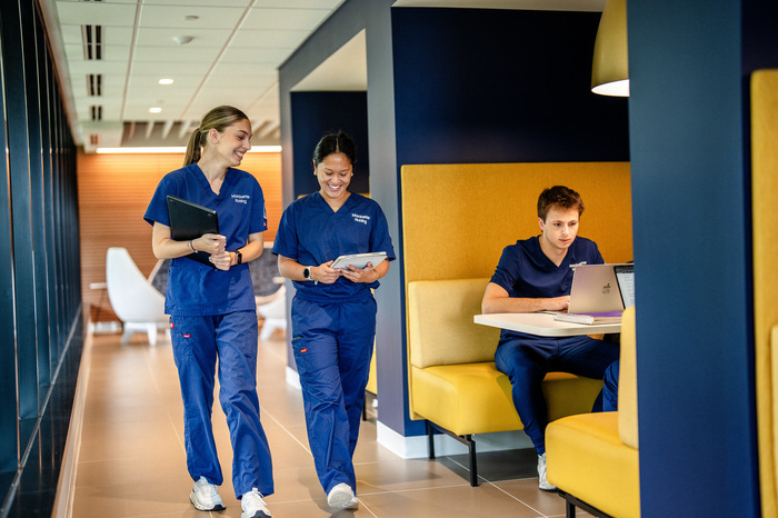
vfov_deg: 27.0
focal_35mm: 50
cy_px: 259
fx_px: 1080
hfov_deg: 39.6
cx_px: 389
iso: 320
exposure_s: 1/250
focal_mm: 50
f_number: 1.2
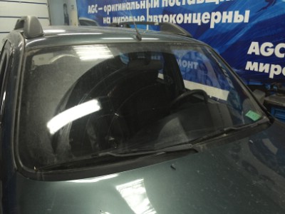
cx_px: 142
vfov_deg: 48.2
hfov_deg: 61.7
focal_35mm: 29
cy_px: 107
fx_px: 239
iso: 160
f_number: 2.2
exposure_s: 1/33
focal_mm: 4.15
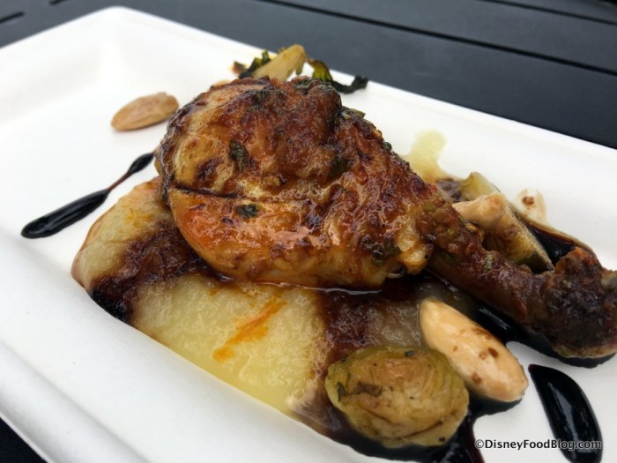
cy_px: 232
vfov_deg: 48.2
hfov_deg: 61.7
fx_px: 517
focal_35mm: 29
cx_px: 308
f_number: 2.2
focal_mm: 4.15
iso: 25
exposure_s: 1/545
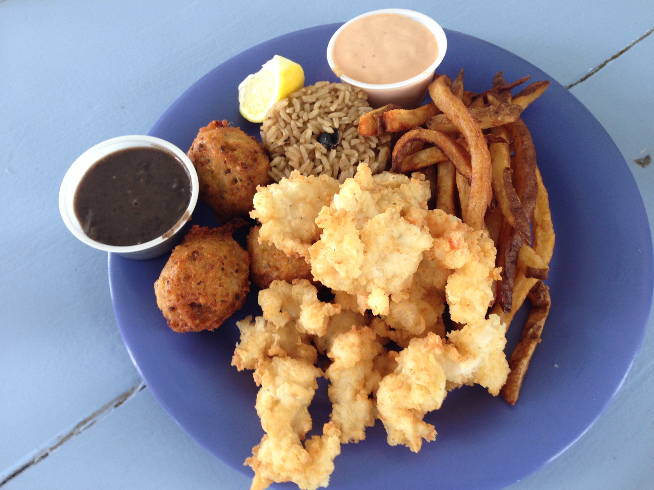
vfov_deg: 42.9
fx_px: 623
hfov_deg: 55.4
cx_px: 327
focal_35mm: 33
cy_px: 245
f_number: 2.4
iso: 50
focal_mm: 4.12
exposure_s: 1/24
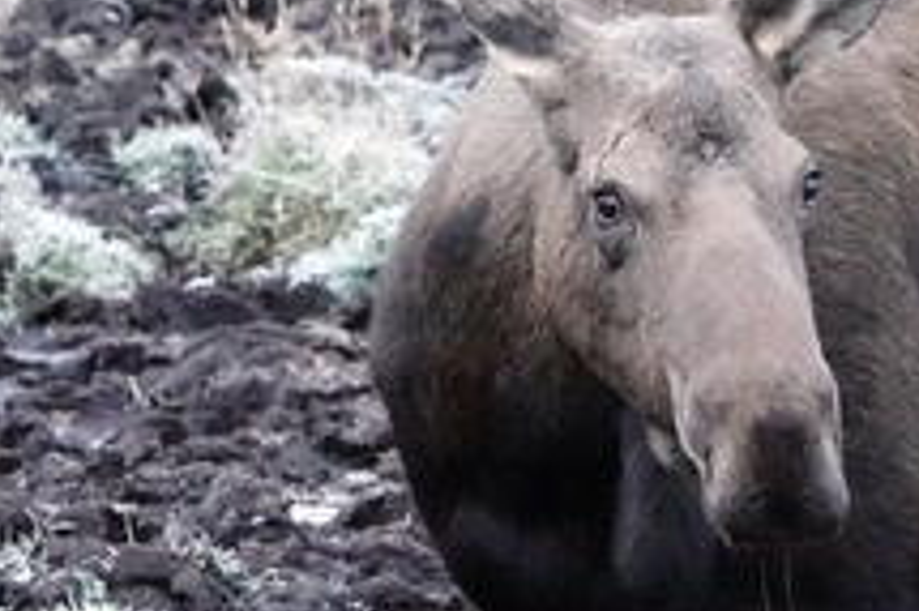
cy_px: 444
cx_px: 923
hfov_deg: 2.3
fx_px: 22829
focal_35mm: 895
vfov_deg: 1.5
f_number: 4
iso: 6400
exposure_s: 1/200
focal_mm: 117.29
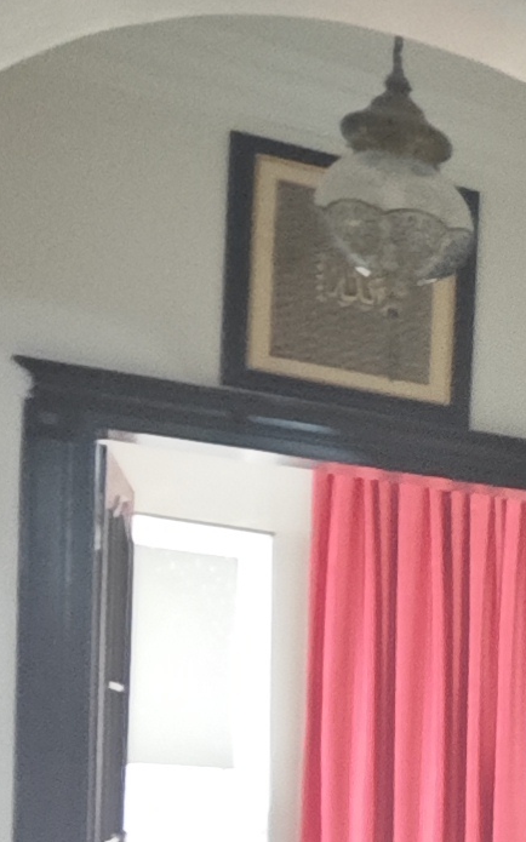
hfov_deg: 10.0
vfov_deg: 25.6
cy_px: 906
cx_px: 1759
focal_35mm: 75
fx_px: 1721
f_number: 1.8
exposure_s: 1/25
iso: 640
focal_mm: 2.03
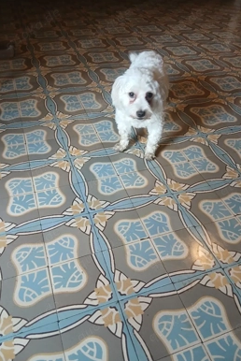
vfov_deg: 65.4
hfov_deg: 46.5
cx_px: 124
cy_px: 185
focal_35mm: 28
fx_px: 281
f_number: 1.8
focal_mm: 3.98
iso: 250
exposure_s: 1/25.1
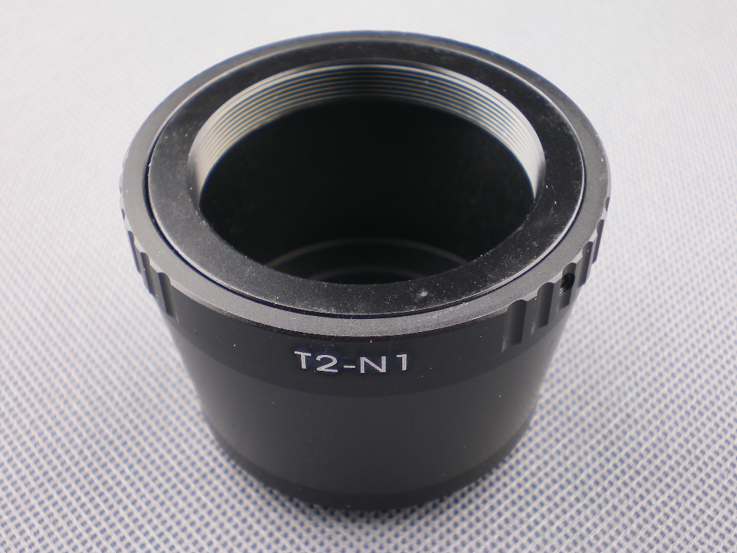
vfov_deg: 29.1
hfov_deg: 38.2
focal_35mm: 50
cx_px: 368
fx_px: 1065
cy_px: 276
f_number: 3.7
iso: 80
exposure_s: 1/40
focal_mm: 8.4
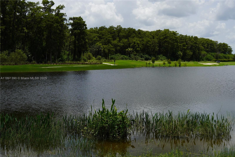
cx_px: 118
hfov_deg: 40.0
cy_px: 78
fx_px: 323
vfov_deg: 27.2
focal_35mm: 50
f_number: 4.5
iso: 100
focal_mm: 33
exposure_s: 1/1000
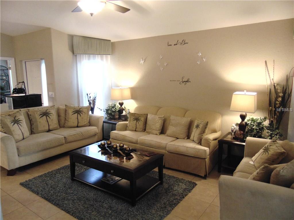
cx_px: 147
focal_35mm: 25
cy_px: 110
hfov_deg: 69.4
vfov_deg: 54.9
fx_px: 212
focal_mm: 4.5
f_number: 3
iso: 400
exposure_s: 1/30
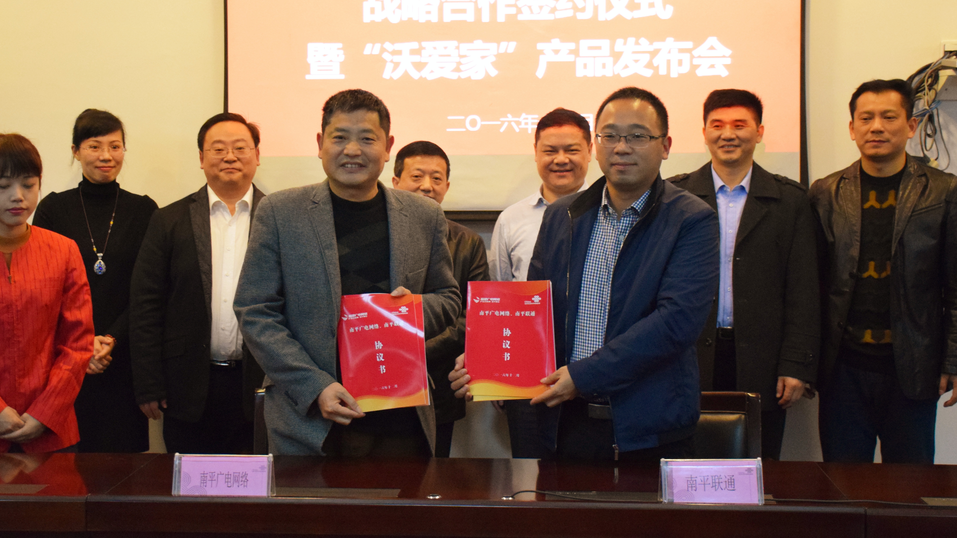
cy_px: 233
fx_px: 1421
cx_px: 448
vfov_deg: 21.4
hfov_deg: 37.2
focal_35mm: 56
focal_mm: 26
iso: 3200
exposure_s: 1/160
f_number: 3.8
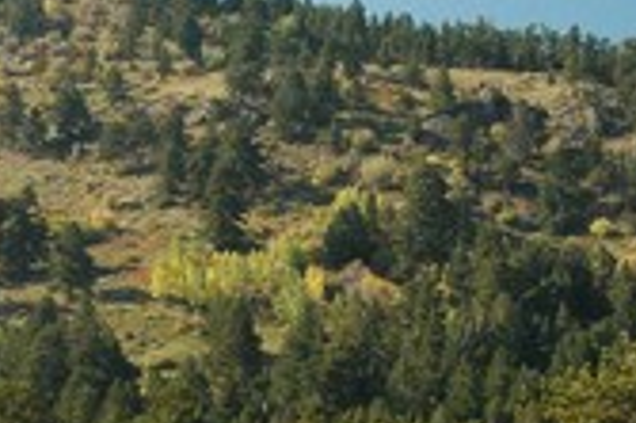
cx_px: 240
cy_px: 398
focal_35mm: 141
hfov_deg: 14.6
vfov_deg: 9.7
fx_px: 2489
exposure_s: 1/250
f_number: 8
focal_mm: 28
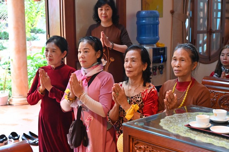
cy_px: 76
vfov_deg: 24.6
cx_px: 114
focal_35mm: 55
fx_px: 350
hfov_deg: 36.3
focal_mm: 55
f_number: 5
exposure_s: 1/80
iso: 4000
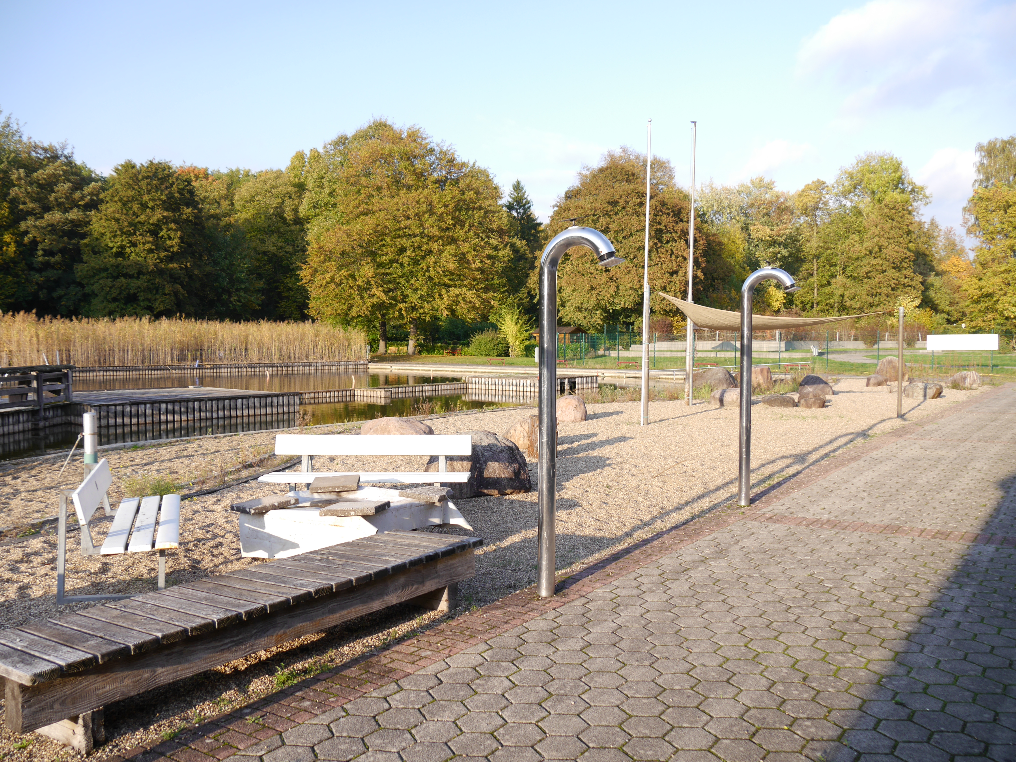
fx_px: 822
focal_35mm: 28
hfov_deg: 63.4
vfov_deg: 49.7
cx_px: 508
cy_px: 381
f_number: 5.6
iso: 160
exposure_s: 1/320
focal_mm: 14
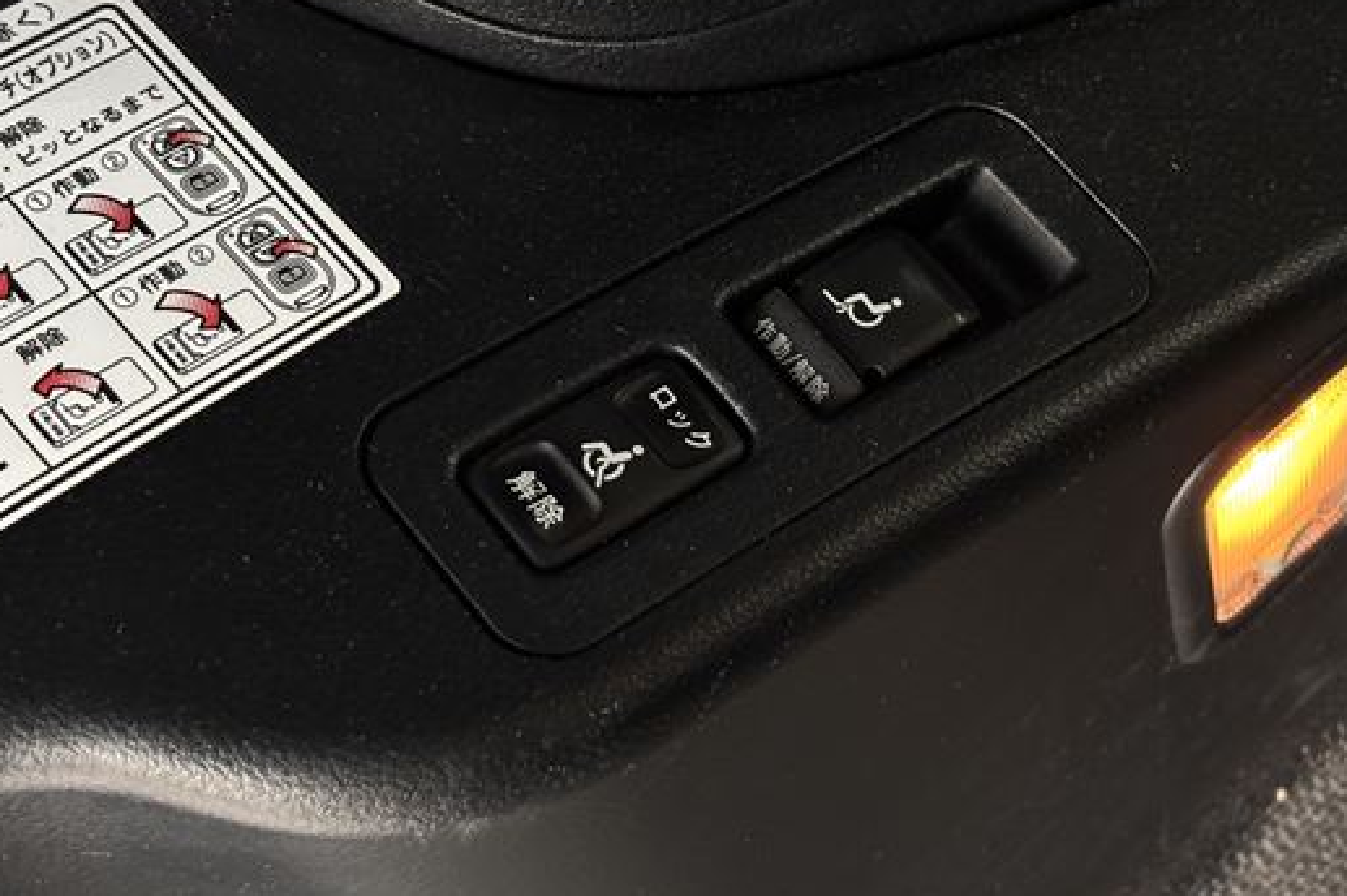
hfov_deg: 30.1
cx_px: 690
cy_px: 383
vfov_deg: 20.3
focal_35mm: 67
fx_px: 2505
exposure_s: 1/32
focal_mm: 5.96
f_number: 1.6
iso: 320
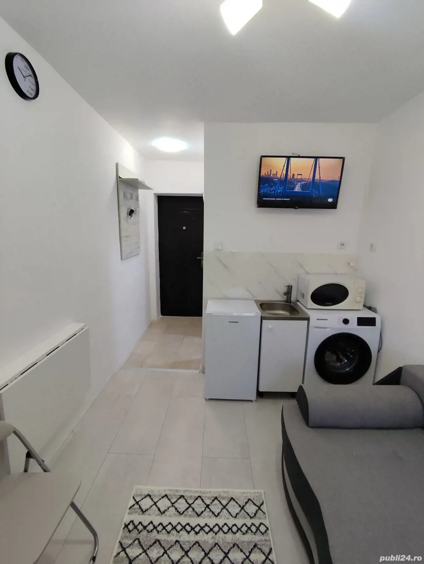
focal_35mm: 16
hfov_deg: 78.2
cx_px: 212
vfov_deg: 94.5
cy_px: 282
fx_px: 261
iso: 64
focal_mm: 1.65
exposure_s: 1/50
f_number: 2.2
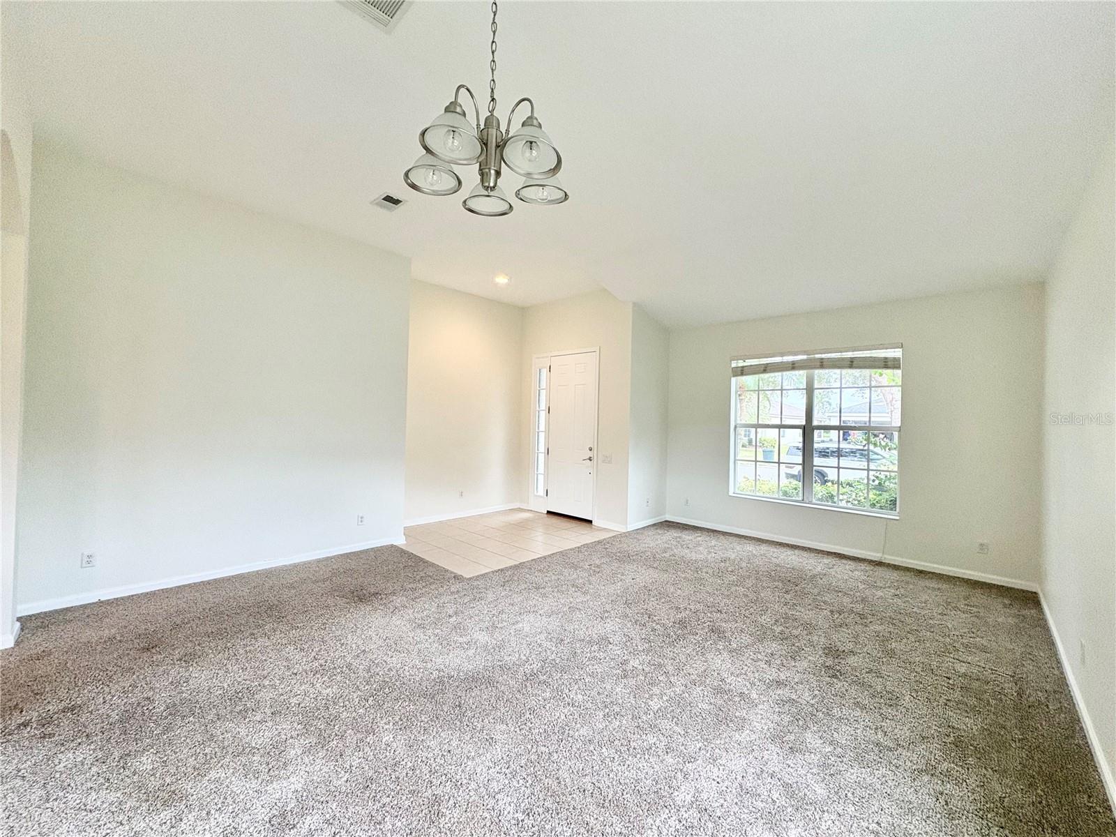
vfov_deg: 85.7
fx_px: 451
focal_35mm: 14
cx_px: 558
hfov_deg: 102.1
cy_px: 418
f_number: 2.2
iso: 200
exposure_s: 1/120
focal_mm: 2.22
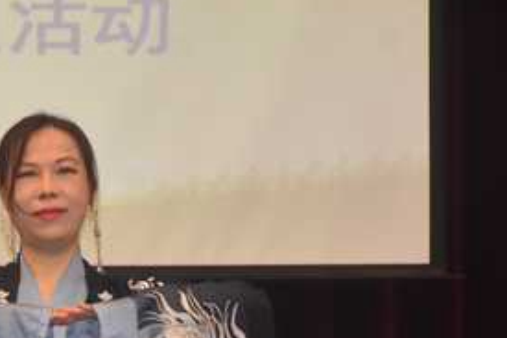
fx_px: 5083
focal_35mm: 361
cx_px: 29
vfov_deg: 3.8
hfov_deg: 5.7
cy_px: 371
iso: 800
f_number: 5.6
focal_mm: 105
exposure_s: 1/60
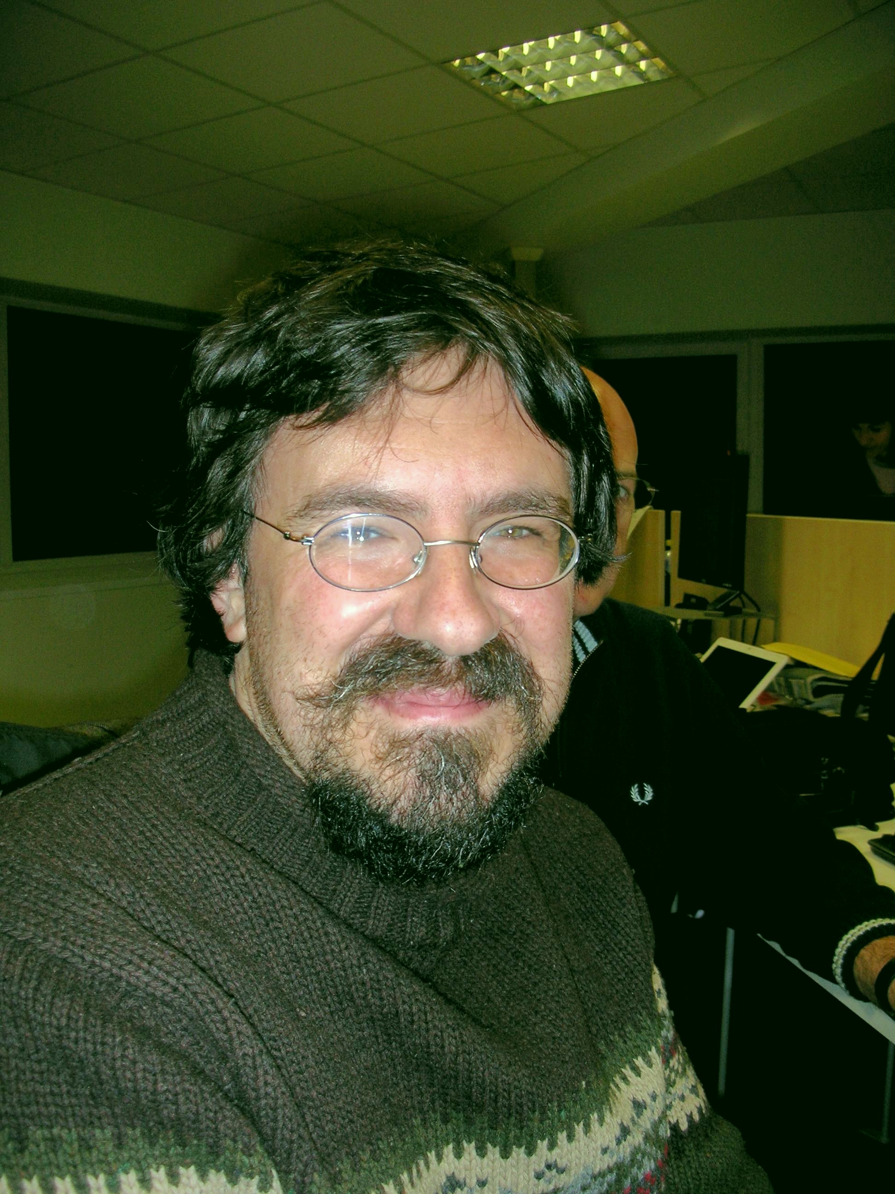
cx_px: 448
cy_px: 597
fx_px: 1207
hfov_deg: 40.7
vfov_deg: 52.6
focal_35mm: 35
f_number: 3
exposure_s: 1/60.1
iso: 50
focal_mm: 5.8
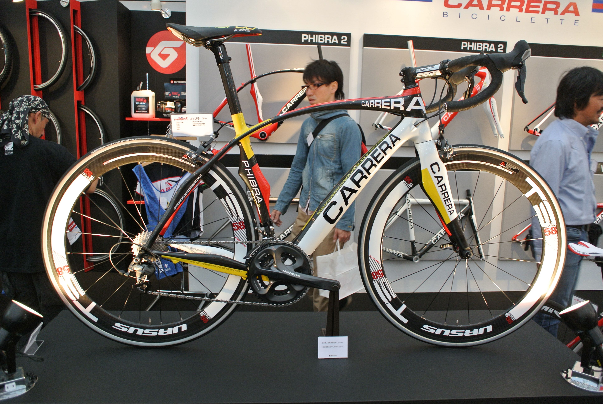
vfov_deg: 48.0
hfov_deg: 67.3
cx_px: 302
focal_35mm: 27
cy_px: 202
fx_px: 453
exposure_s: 1/60
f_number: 2.8
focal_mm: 10
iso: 280
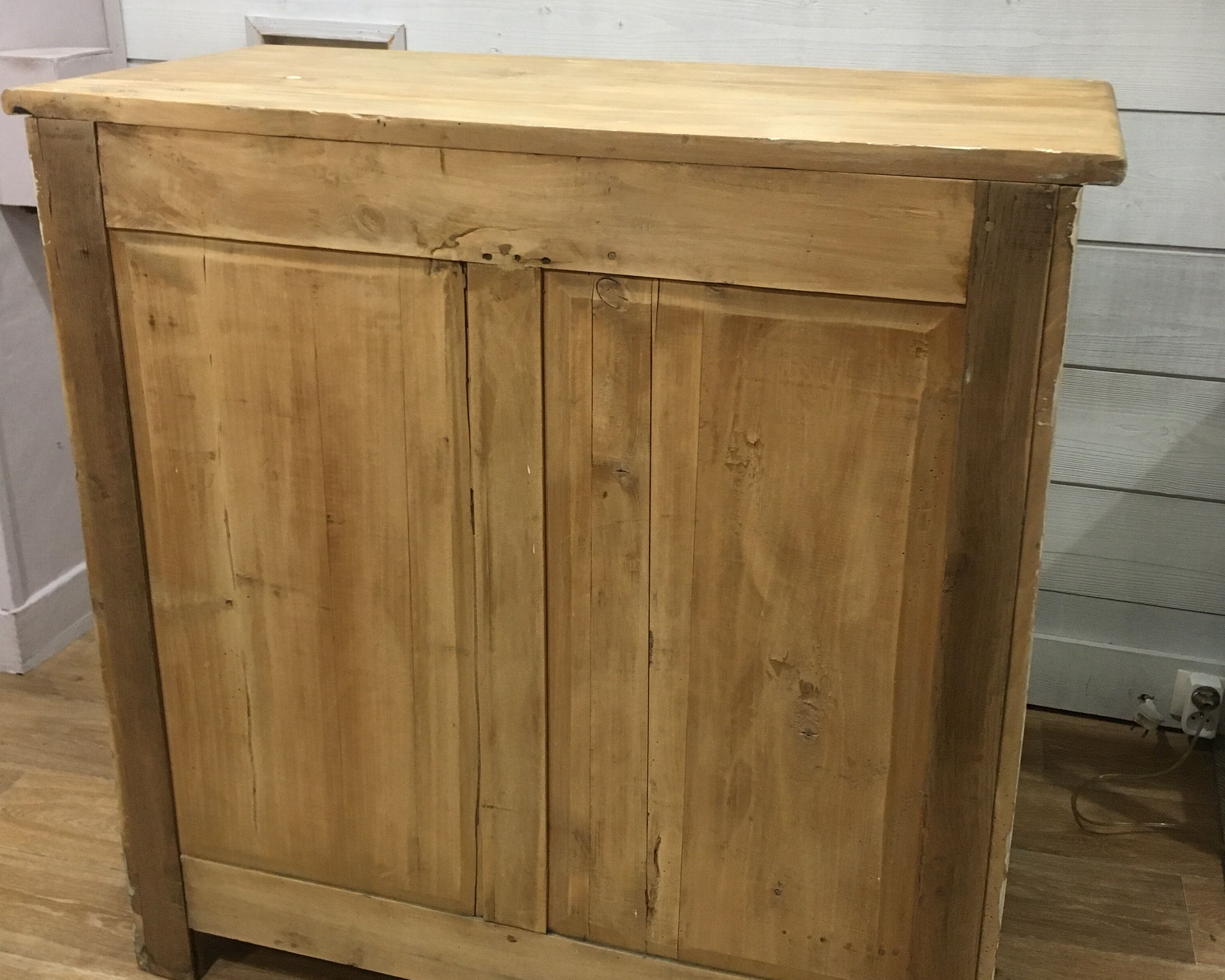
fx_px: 1378
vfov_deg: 39.2
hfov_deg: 47.9
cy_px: 493
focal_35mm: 38
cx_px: 615
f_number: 2.2
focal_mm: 4.15
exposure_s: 1/33
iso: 250
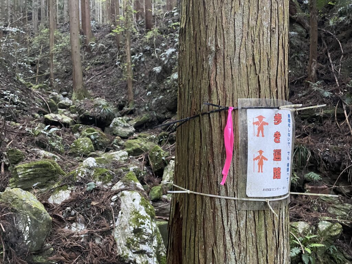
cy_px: 132
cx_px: 176
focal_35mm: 26
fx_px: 264
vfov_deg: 53.1
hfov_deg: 67.3
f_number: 1.6
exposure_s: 1/42
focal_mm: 4.2
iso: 500
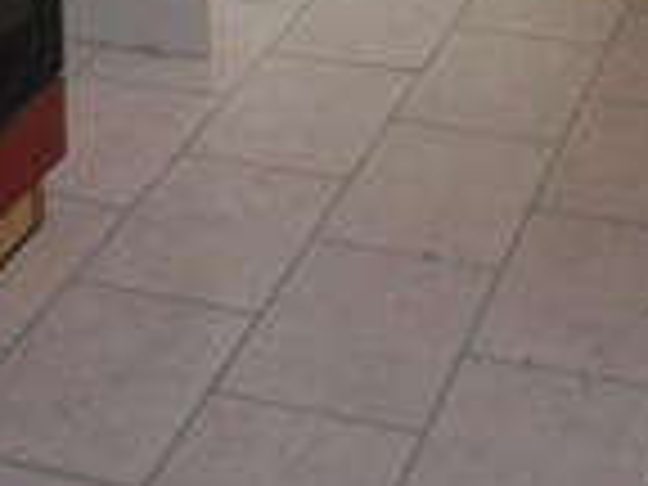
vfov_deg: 13.7
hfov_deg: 20.2
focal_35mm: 97
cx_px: 403
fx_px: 1816
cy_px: -380
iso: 100
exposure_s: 1/45
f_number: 3.3
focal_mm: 4.2
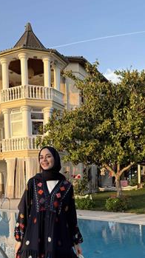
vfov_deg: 50.2
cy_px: 182
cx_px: 50
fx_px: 267
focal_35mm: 39
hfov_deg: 30.2
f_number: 1.78
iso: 80
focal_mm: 6.76
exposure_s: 1/788
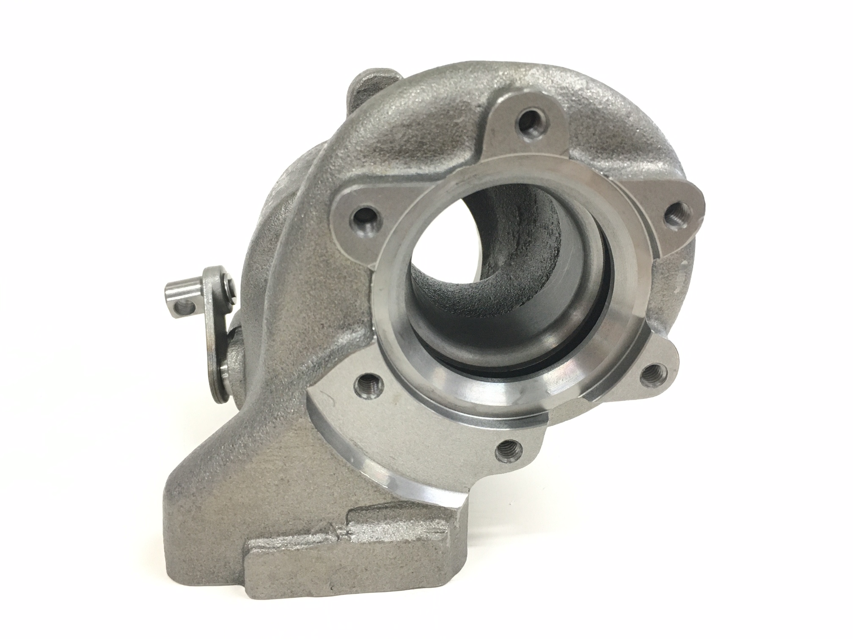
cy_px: 320
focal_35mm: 29
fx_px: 715
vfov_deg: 48.2
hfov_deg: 61.7
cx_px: 426
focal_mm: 4.15
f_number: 2.2
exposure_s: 1/33
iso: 200
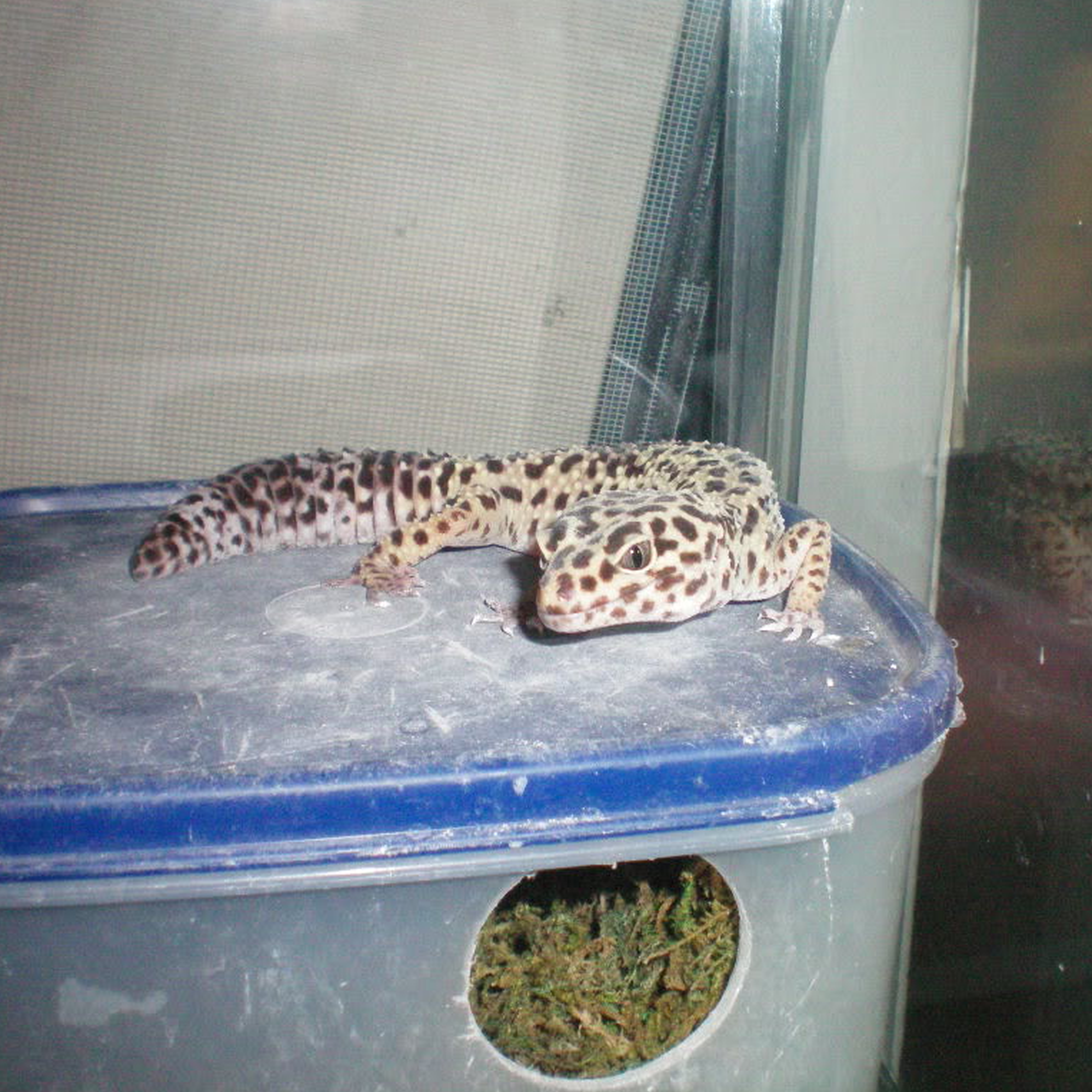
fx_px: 1606
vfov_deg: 37.6
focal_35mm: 45
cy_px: 545
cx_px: 647
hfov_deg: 37.4
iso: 400
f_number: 4.6
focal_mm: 6.3
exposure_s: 1/60
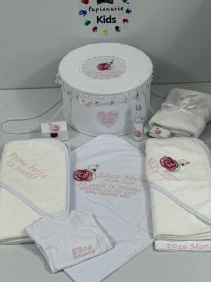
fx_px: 626
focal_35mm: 77
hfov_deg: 19.1
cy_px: 141
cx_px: 106
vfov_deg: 25.3
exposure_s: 1/100
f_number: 2.8
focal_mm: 9
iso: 160
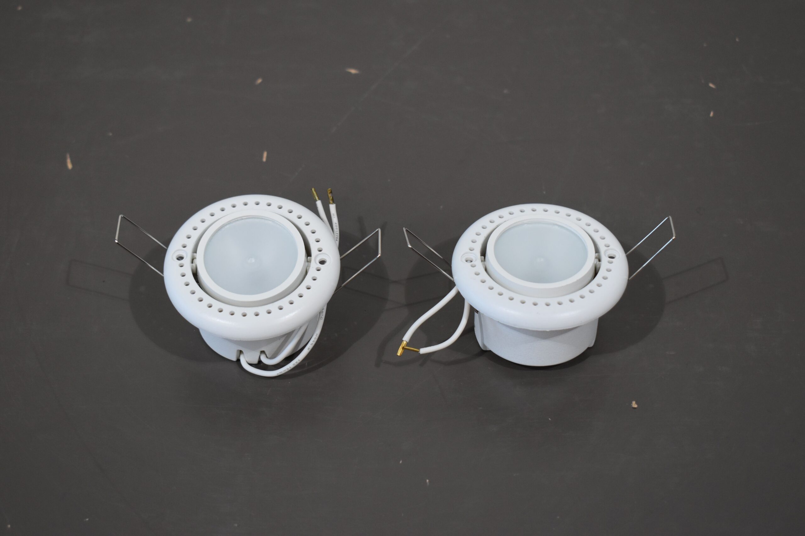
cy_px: 268
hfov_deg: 29.2
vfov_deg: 19.7
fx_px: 1543
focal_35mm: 69
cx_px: 402
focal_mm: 46
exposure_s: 1/200
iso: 800
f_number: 5.3
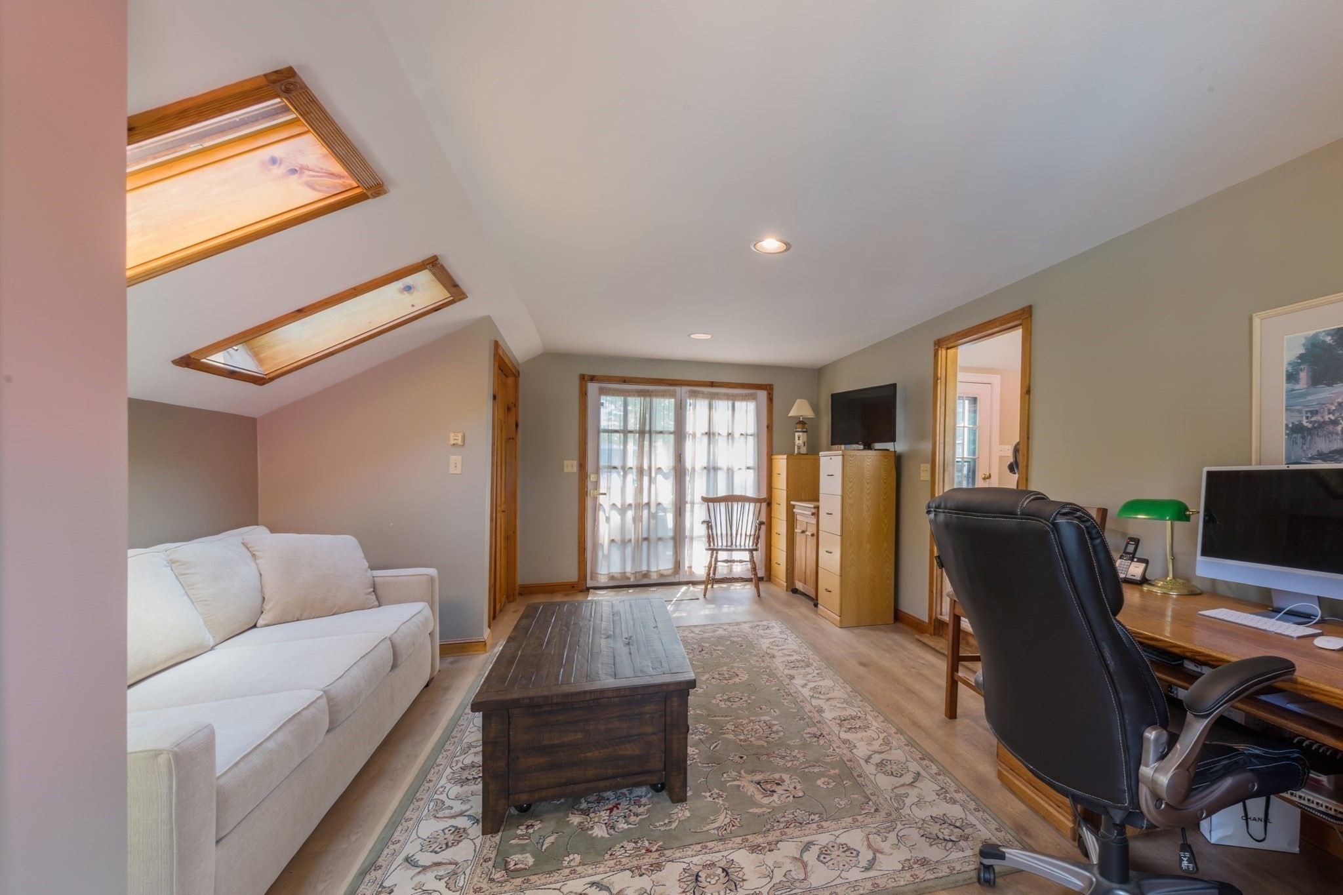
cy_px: 448
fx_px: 522
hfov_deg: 104.3
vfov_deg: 81.2
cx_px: 672
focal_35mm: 14
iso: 100
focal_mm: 14
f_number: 16
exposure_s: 3
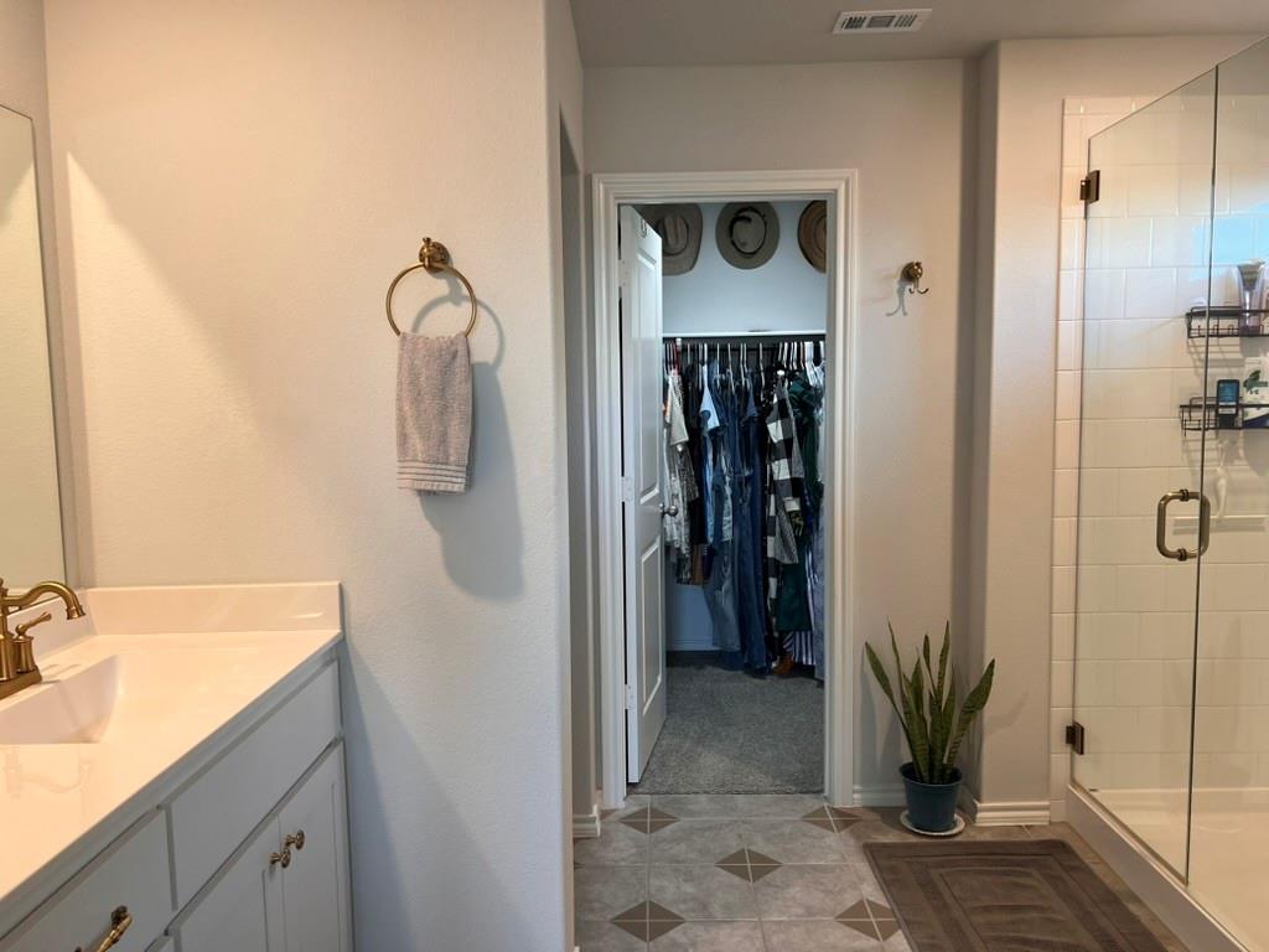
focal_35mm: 26
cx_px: 634
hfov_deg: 67.3
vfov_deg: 53.1
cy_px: 476
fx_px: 953
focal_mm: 5.7
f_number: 1.5
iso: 125
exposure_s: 1/120
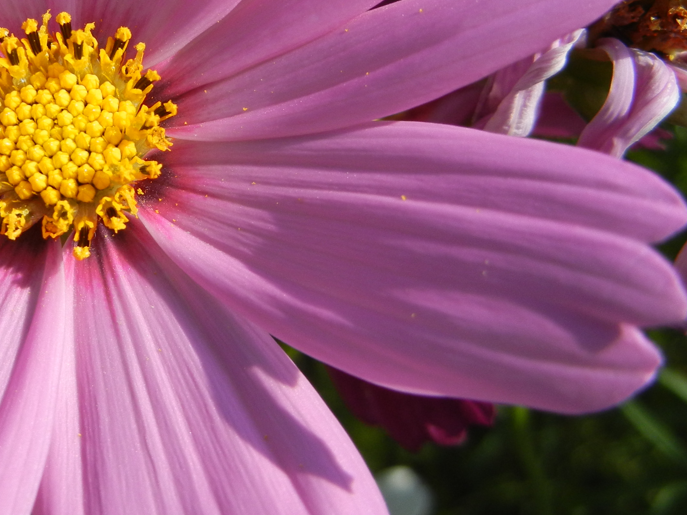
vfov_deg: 22.7
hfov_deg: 28.9
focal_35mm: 64
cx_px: 47
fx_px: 1270
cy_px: 129
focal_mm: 6.2
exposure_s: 1/430
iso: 160
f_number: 7.2
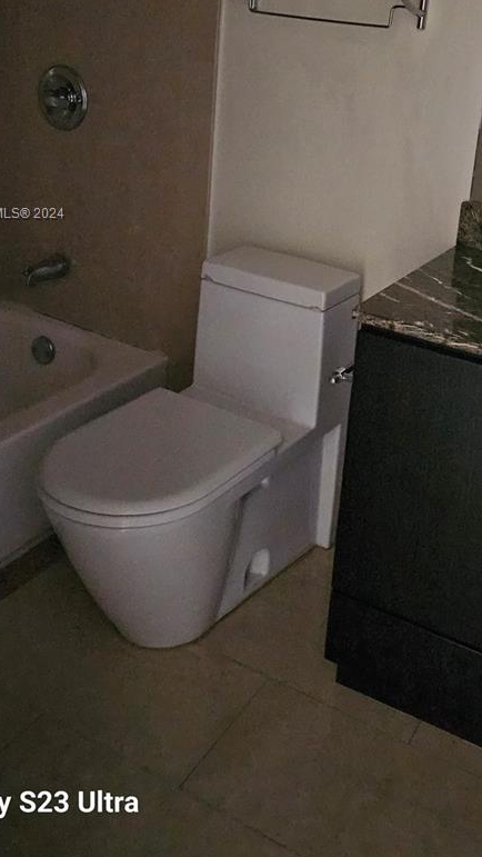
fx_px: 886
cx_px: 361
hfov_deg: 30.0
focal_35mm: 39
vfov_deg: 49.5
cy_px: 215
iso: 2000
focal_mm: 6.3
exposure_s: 1/34
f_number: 1.7
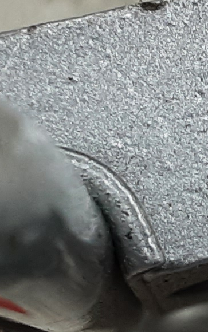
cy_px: 268
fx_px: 1459
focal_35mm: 161
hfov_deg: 7.8
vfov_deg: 12.9
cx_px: 403
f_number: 1.9
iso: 64
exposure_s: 1/50
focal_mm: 2.91
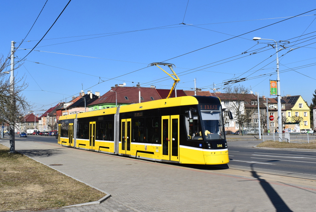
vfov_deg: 40.1
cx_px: 158
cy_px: 106
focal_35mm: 33
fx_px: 290
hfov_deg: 57.1
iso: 200
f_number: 10
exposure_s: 1/400
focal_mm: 22
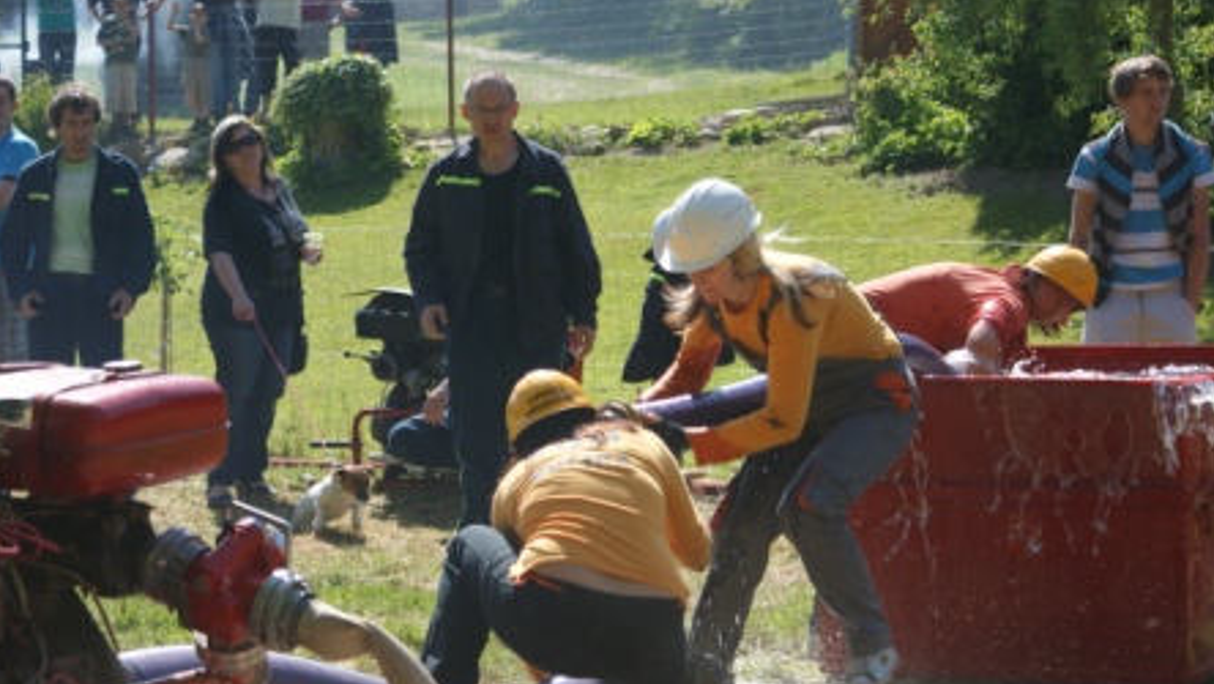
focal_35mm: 111
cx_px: 604
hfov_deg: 19.3
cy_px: 399
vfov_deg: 10.9
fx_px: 3574
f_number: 6.3
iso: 100
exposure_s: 1/200
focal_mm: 70
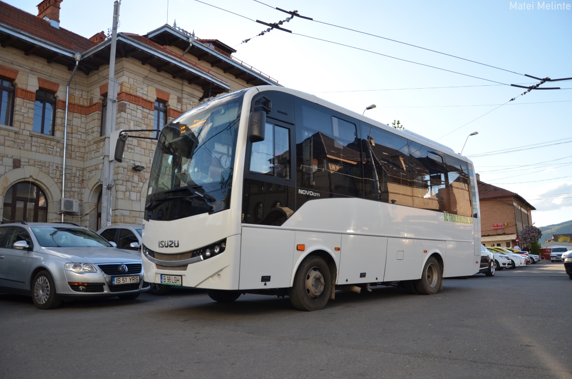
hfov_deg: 67.5
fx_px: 428
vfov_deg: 47.7
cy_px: 190
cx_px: 286
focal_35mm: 27
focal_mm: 18
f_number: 5
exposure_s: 1/1250
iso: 400
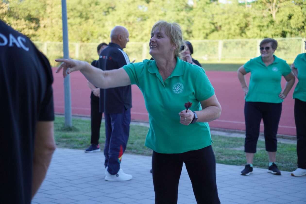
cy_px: 102
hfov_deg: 27.0
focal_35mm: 75
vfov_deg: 18.2
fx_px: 637
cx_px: 153
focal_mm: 50
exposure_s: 1/200
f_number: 2.8
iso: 100
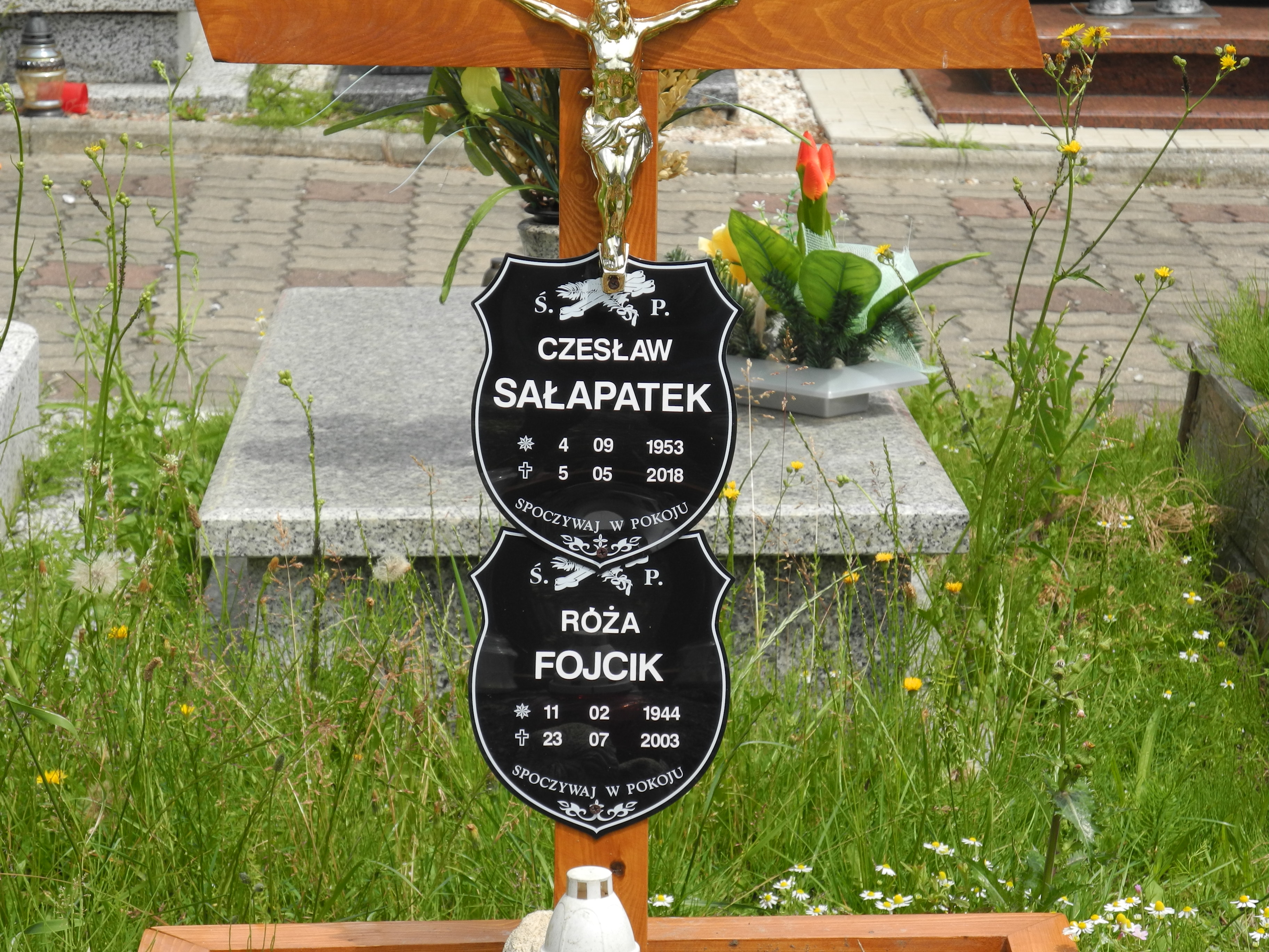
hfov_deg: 16.6
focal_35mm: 119
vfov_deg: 12.5
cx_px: 634
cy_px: 476
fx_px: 4362
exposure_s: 1/640
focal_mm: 25.4
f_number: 4.5
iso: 100
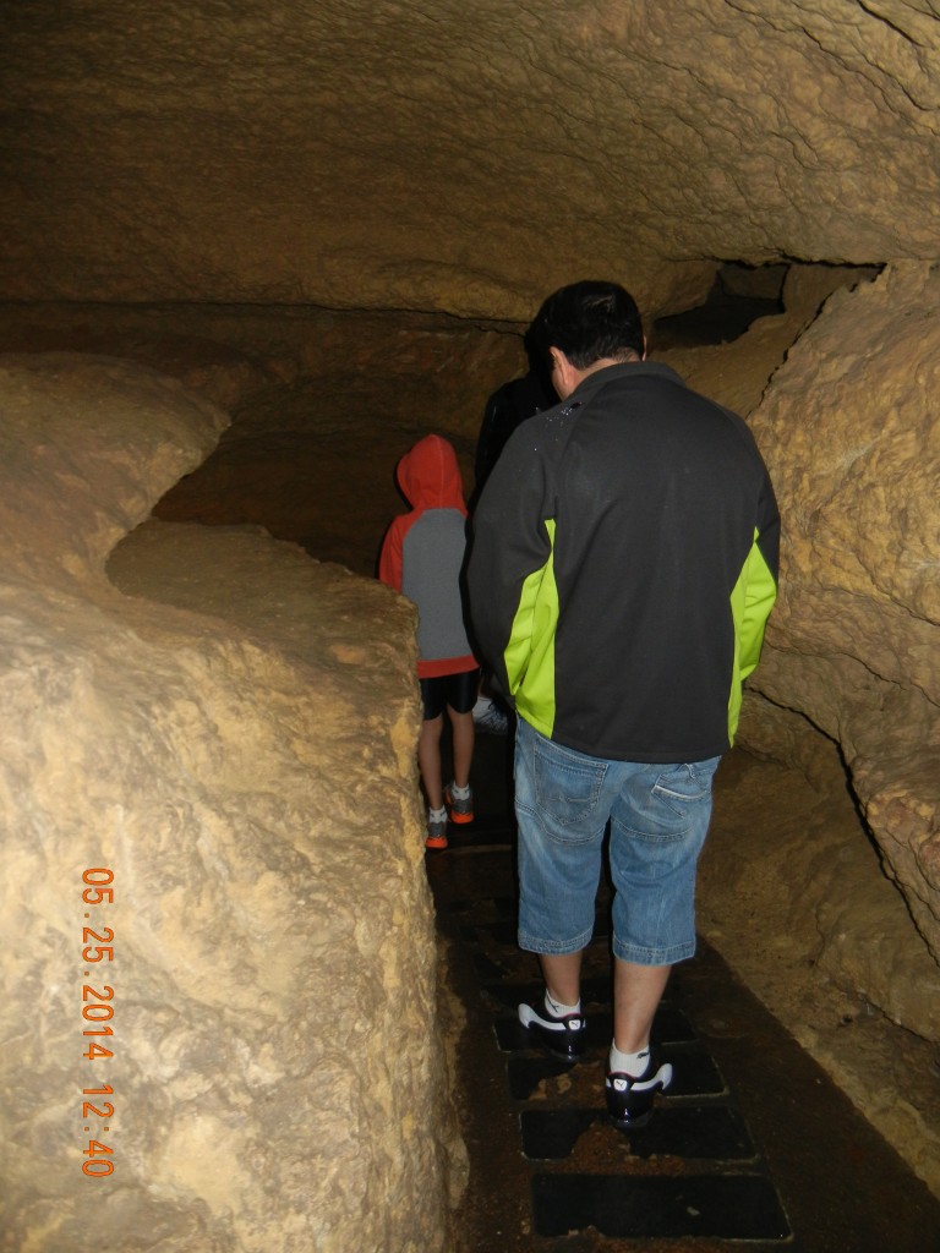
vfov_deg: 60.0
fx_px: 1086
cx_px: 470
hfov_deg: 46.8
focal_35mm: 30
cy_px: 626
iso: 255
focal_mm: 5.4
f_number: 3.5
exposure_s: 1/30
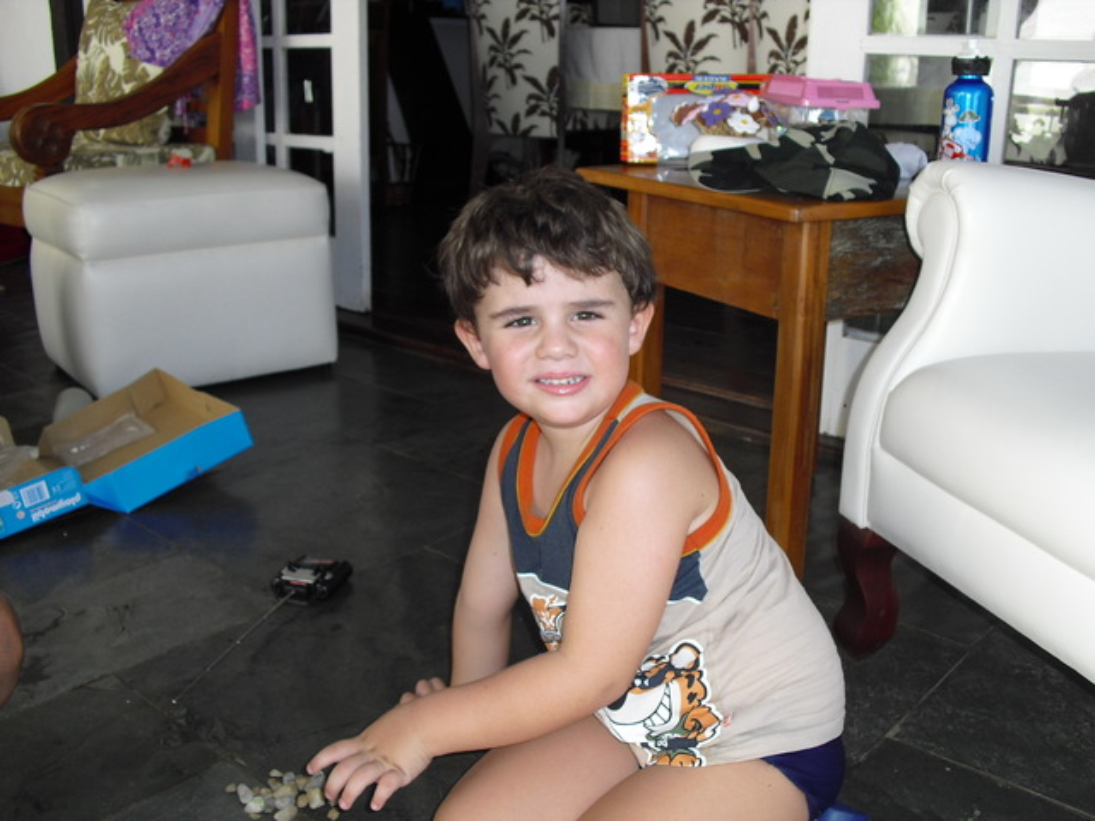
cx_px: 548
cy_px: 410
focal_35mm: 36
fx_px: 1139
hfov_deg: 51.4
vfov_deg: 39.7
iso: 100
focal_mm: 6.3
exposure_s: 1/125
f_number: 3.1
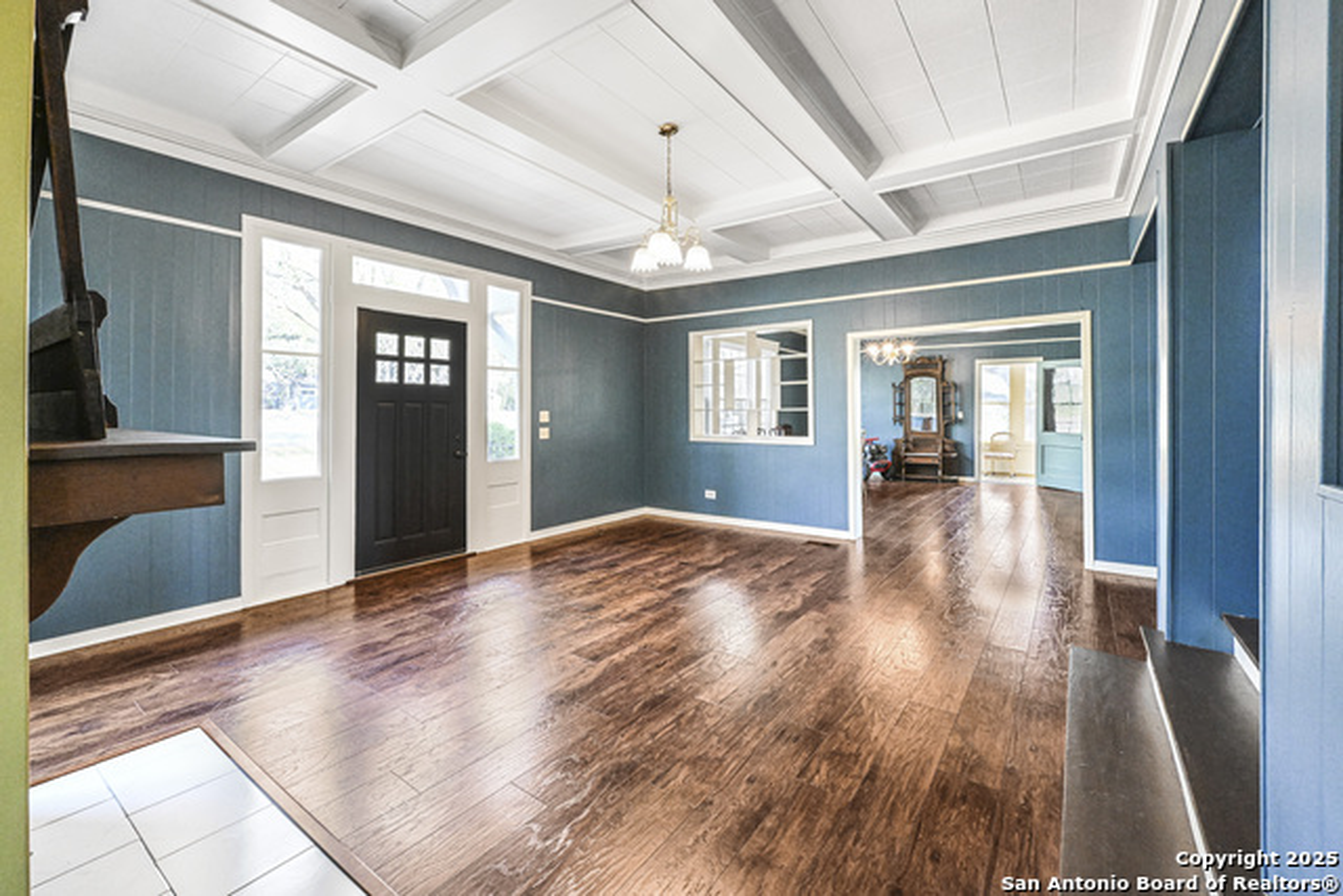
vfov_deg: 81.2
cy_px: 448
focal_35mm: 14
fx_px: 522
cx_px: 672
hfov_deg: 104.2
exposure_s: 1/15
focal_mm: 14
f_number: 13
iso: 7200
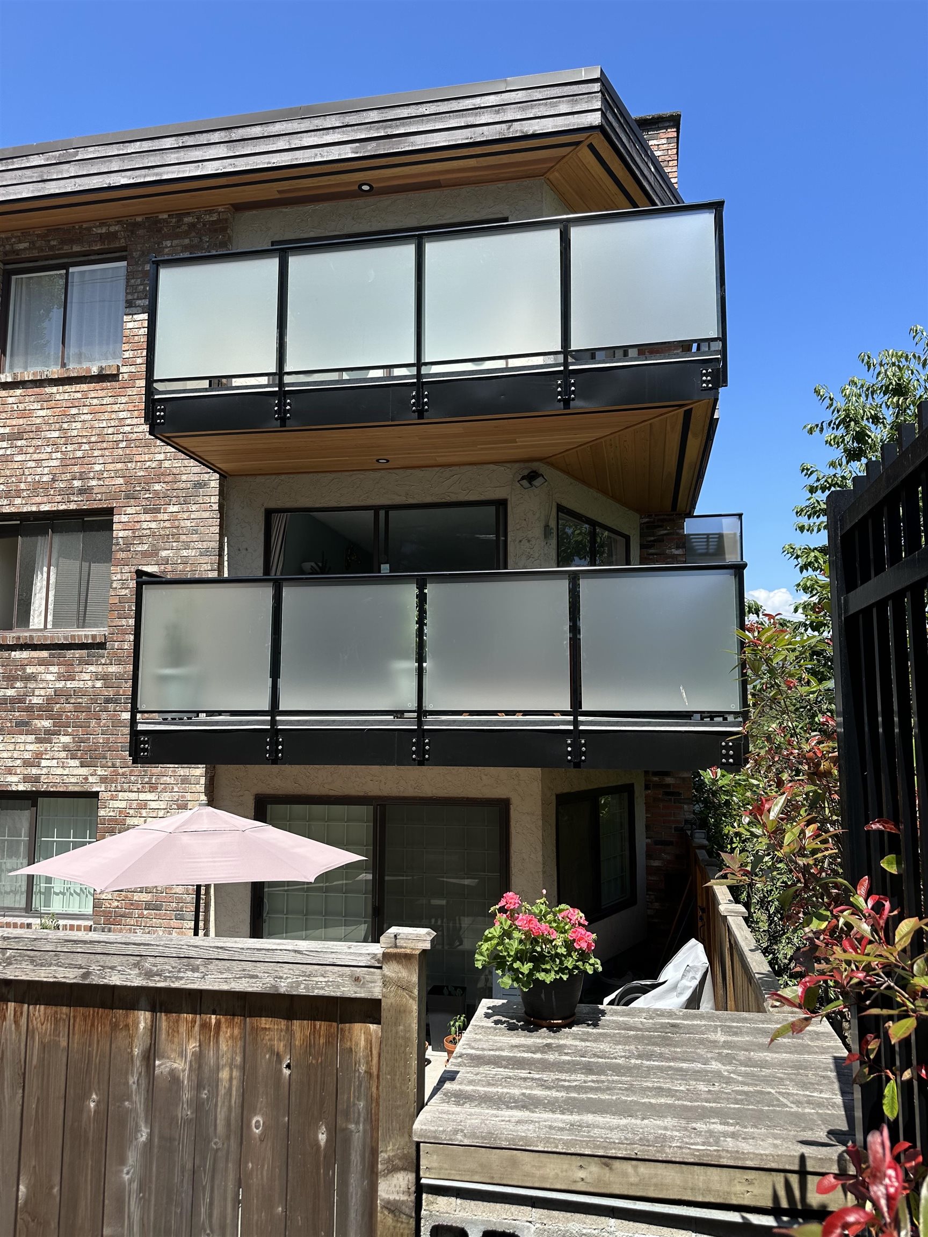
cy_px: 618
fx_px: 858
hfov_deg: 56.8
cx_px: 464
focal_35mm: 24
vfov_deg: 71.6
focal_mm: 6.86
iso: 80
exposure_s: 1/2732
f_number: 1.78
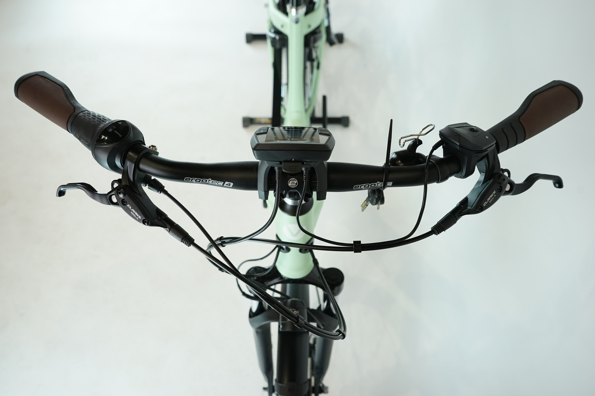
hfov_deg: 65.5
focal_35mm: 28
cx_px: 298
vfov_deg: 46.4
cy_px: 198
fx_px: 463
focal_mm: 28
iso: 1250
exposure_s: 1/200
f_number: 5.6
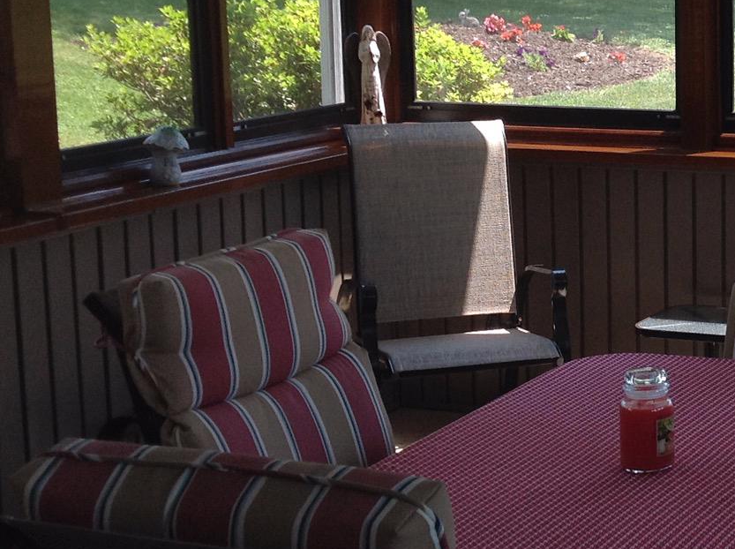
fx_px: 1823
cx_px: 805
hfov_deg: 21.6
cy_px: 190
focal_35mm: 86
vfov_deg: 17.1
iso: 50
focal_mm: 4.28
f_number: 2.4
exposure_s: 1/227
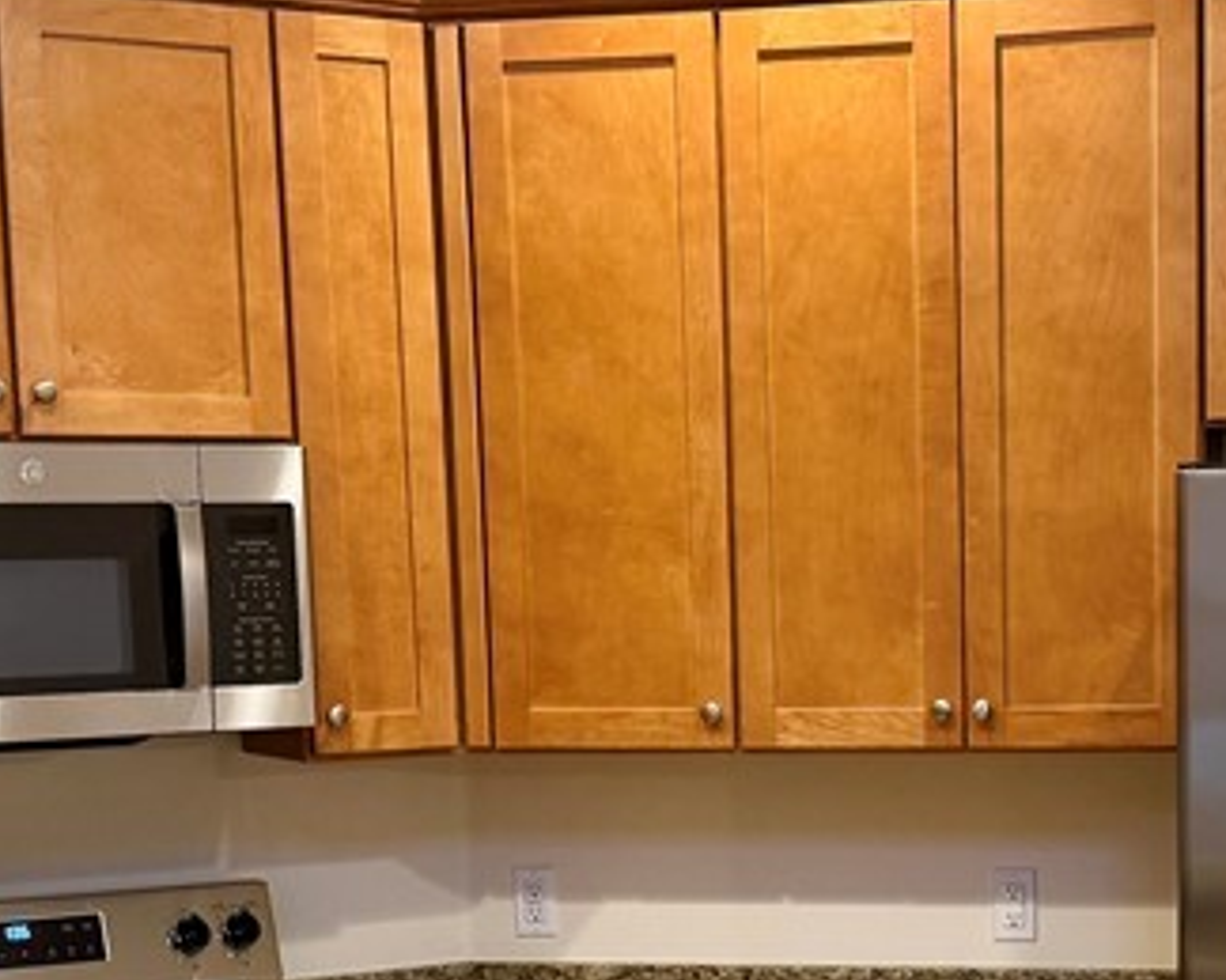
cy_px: 810
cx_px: 904
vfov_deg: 20.4
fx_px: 2684
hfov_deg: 25.5
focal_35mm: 74
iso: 320
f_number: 1.78
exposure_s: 1/60
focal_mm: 6.76
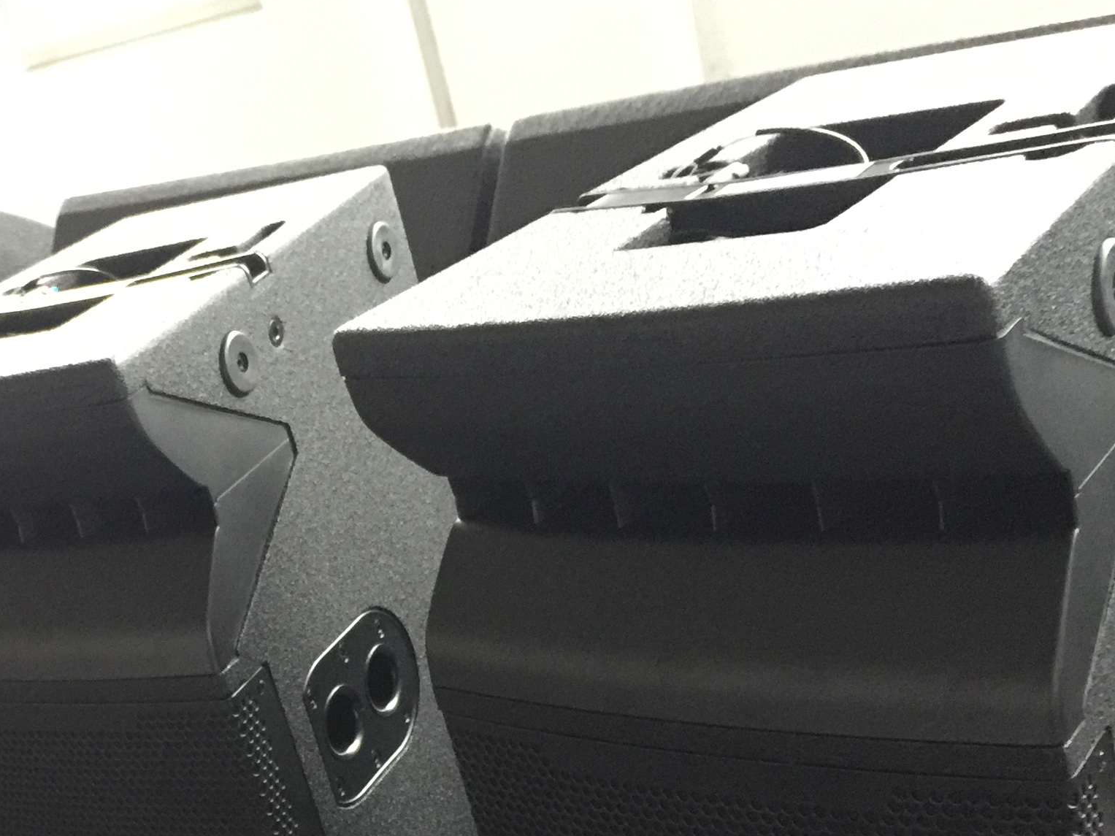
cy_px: 796
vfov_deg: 22.9
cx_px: 45
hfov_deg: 29.5
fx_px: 1997
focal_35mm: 62
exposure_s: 1/8
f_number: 2.2
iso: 160
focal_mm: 4.15
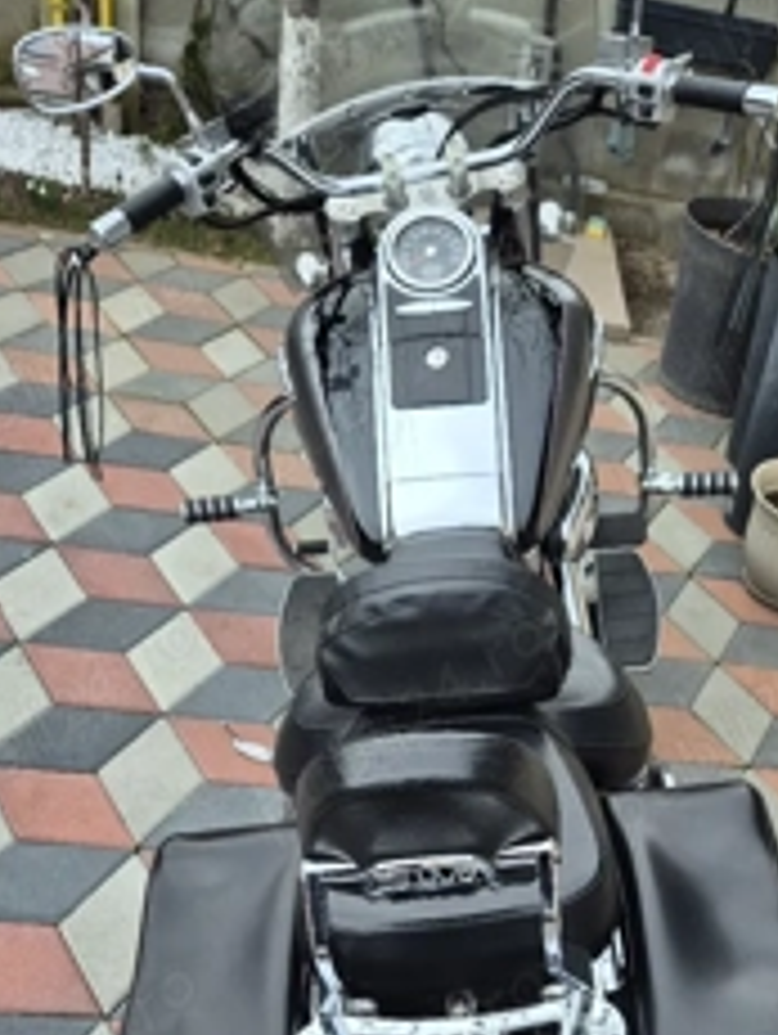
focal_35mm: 40
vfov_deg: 45.1
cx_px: 490
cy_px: 778
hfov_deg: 35.8
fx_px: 1196
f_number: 1.8
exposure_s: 1/714
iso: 25
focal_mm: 5.4
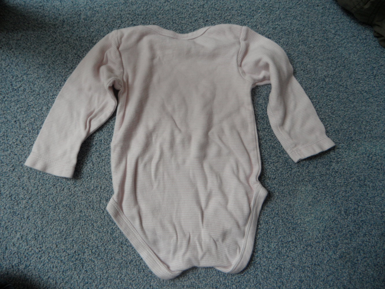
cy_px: 144
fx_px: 267
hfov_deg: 71.6
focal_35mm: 24
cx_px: 192
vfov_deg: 56.8
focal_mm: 4.1
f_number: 2.9
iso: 80
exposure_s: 1/60
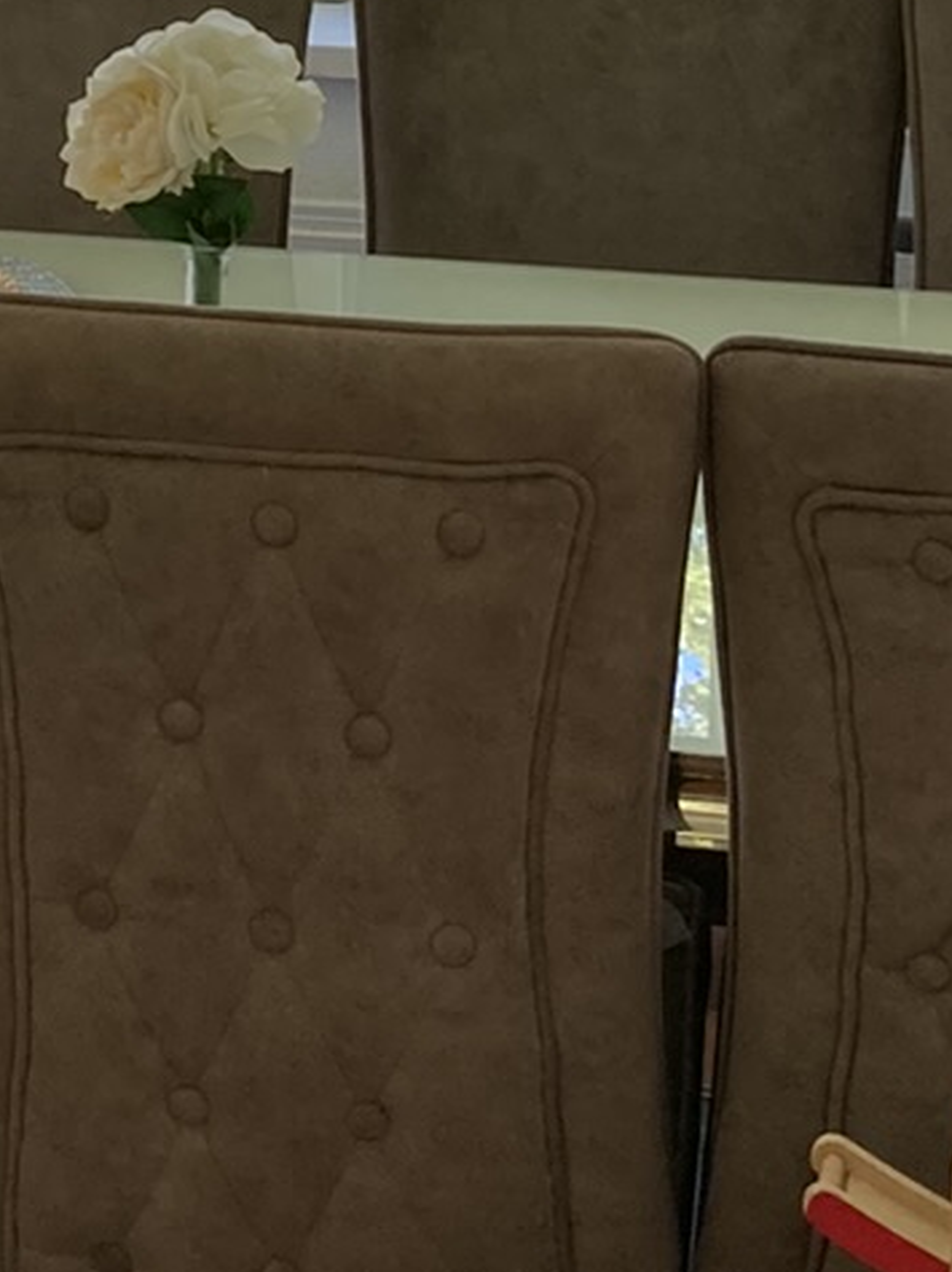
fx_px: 4441
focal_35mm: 121
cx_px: -8
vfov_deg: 15.7
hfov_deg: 12.1
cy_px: -212
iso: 40
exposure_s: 1/121
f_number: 1.8
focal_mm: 3.99
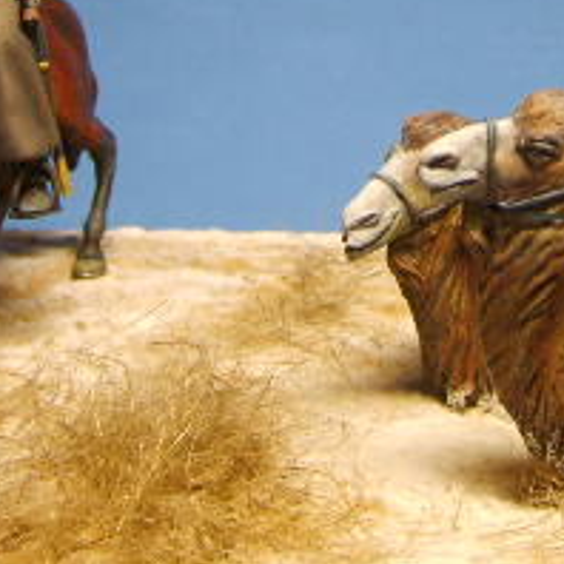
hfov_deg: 17.2
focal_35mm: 100
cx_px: 487
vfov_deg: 17.1
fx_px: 1843
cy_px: 26
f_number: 2.8
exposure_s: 1/30
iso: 96
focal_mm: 5.8
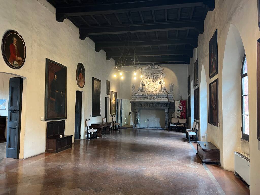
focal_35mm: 26
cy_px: 98
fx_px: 195
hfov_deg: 67.3
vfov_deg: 53.1
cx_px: 130
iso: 250
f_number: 1.5
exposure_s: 1/50
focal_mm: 5.7
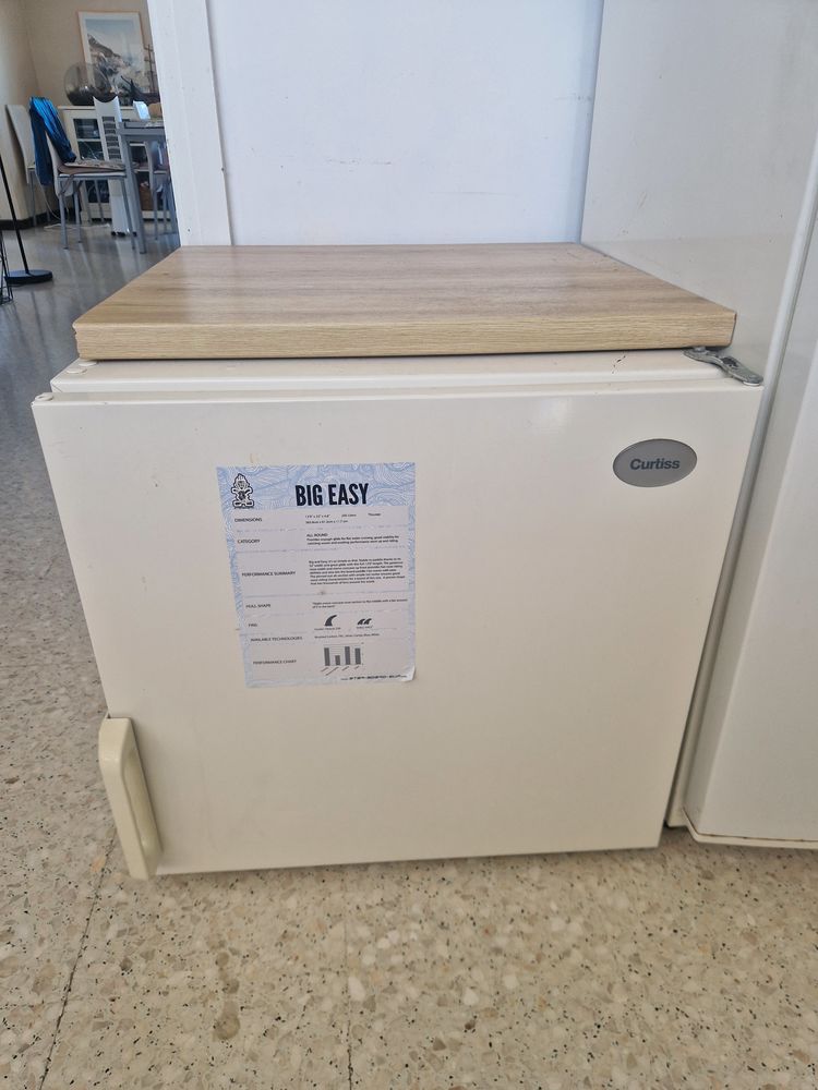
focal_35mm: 23
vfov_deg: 73.9
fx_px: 725
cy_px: 545
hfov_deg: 58.9
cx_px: 409
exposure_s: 1/100
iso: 160
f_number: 1.8
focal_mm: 5.4
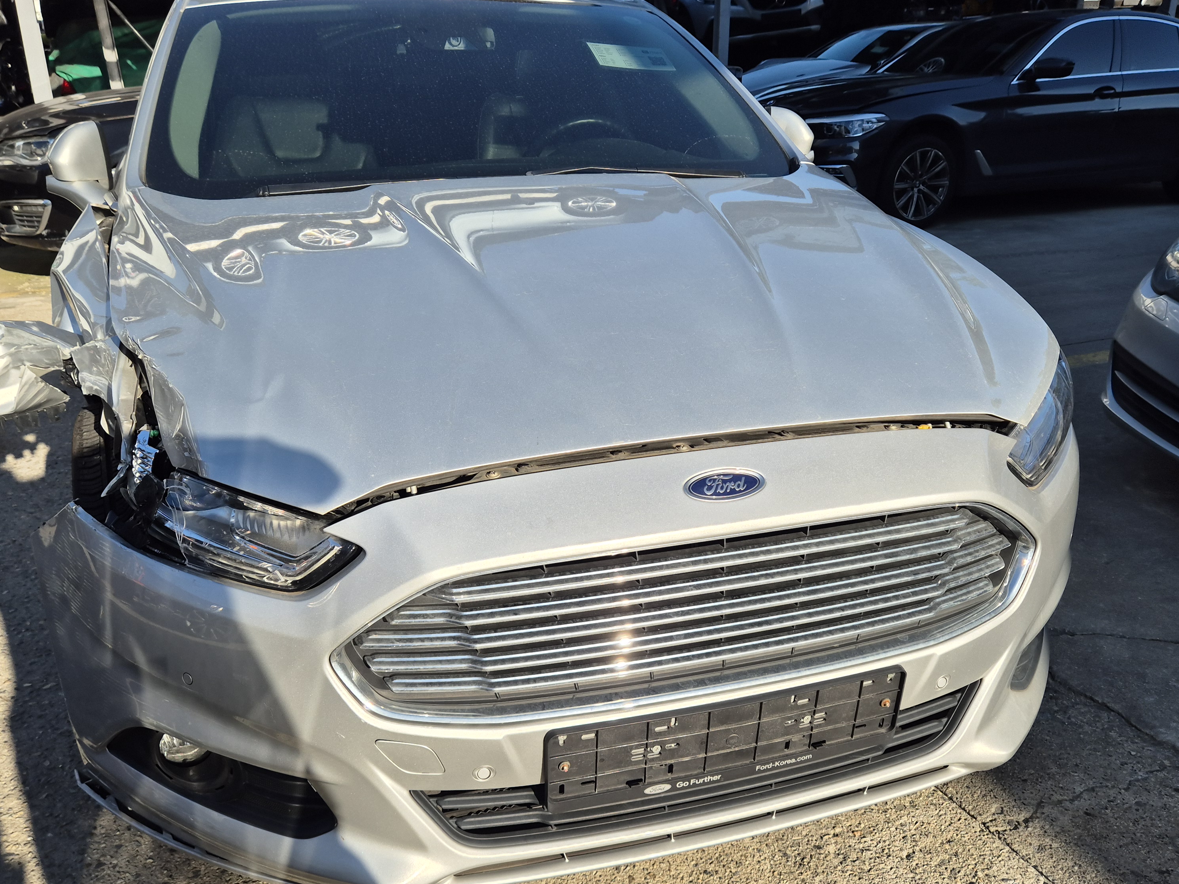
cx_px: 597
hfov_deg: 58.3
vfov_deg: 45.3
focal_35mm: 31
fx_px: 1056
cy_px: 505
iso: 25
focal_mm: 5.4
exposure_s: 1/1212
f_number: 1.8
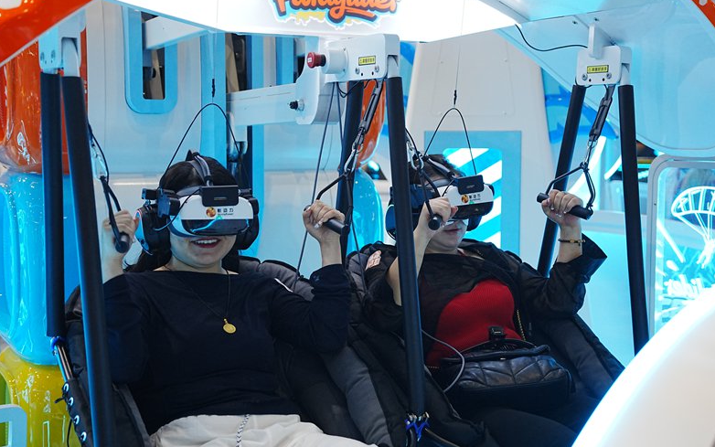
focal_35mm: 50
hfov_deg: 40.6
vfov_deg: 26.0
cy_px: 223
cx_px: 353
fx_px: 967
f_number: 3.2
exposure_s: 1/640
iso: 1600
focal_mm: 47.6
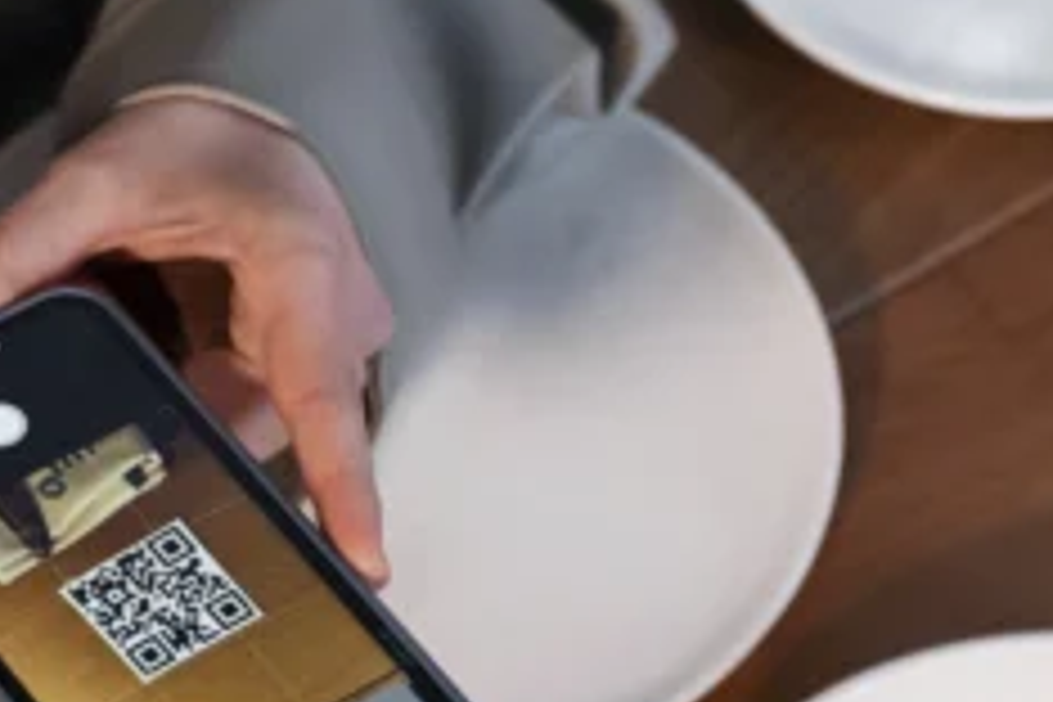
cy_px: 655
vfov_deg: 8.3
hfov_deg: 12.3
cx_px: -112
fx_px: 4797
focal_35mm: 164
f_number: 3.2
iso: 1000
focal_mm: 50
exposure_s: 1/200
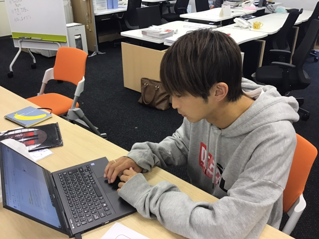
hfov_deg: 58.4
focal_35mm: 31
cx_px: 160
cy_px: 120
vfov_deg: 45.4
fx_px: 286
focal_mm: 3.3
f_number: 2.4
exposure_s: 1/33
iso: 64
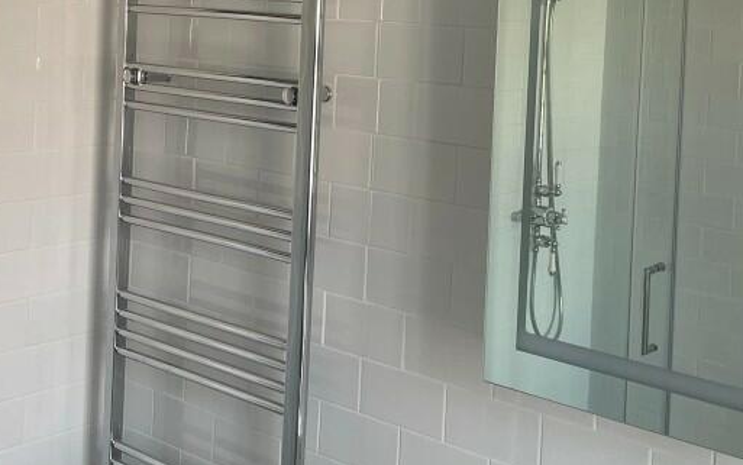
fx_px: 1114
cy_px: 65
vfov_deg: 23.1
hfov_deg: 36.5
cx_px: 500
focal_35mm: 55
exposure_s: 1/104
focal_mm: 4.2
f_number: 1.6
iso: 125
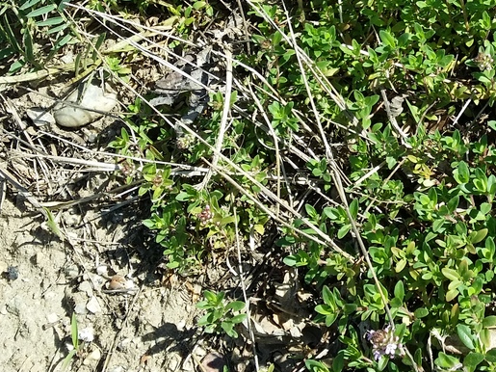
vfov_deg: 17.3
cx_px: 448
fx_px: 1175
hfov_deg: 23.2
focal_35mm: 82
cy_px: -43
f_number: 2.2
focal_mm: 4.13
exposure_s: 1/674
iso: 50
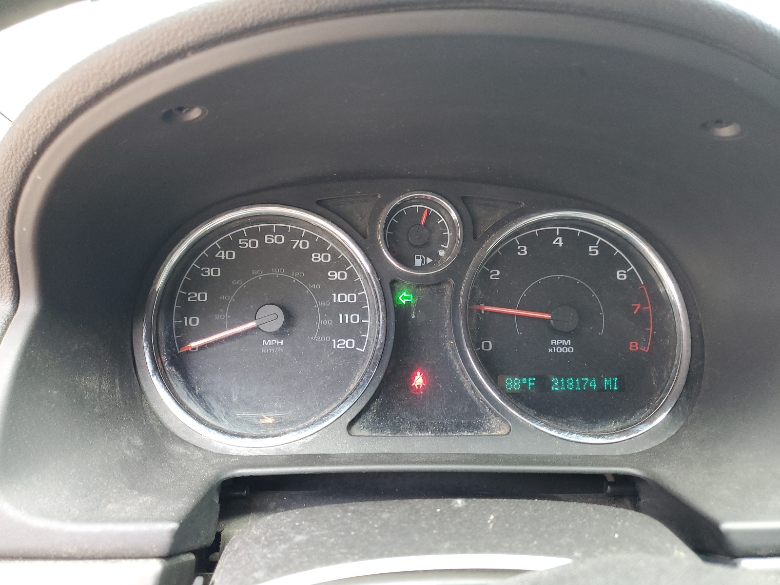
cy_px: 292
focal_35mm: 26
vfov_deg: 53.1
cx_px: 390
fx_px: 586
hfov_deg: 67.3
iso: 119
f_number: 1.5
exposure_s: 1/60.2
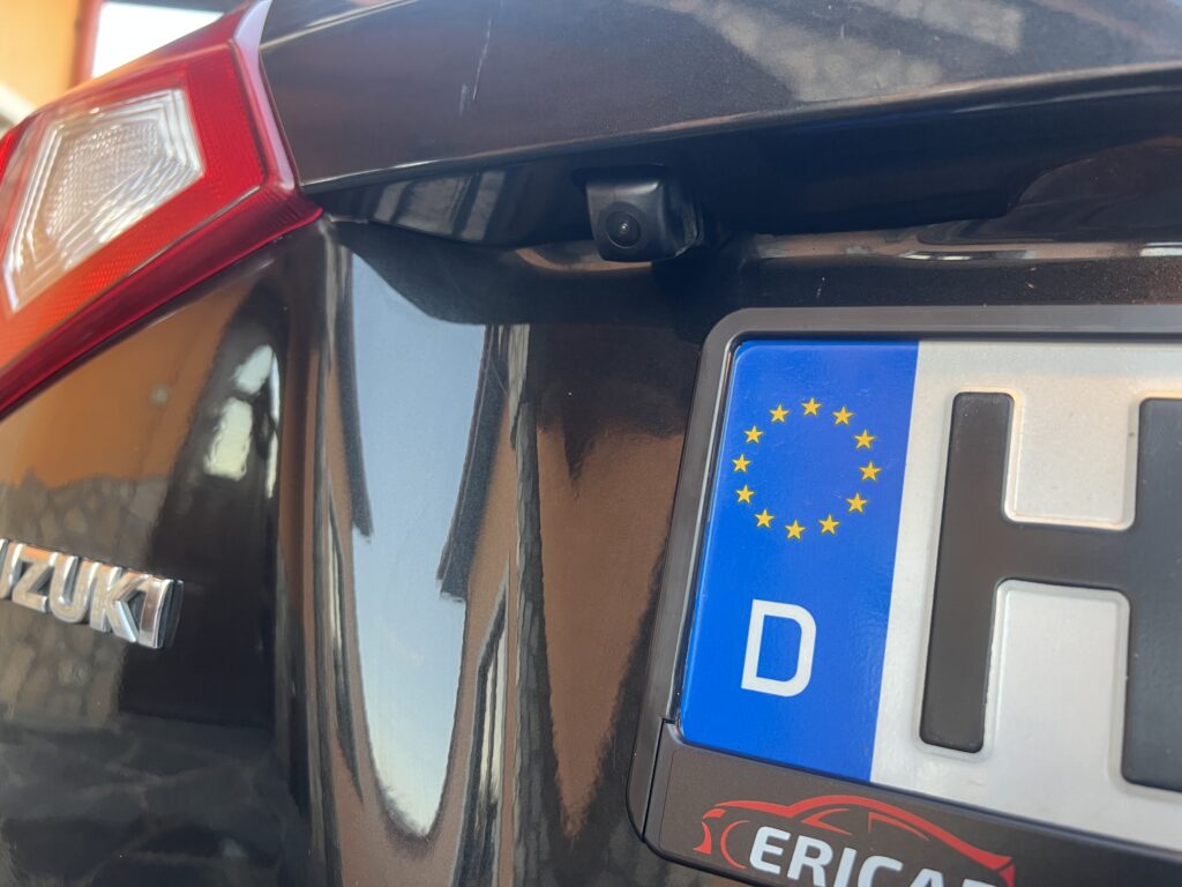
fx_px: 888
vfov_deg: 53.1
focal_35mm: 26
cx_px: 591
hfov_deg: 67.3
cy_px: 444
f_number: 1.5
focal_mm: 5.7
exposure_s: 1/76
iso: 125
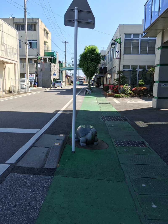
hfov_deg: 48.2
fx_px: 188
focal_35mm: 29
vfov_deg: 61.7
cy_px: 112
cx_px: 84
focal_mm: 4.15
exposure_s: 1/674
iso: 25
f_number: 2.2
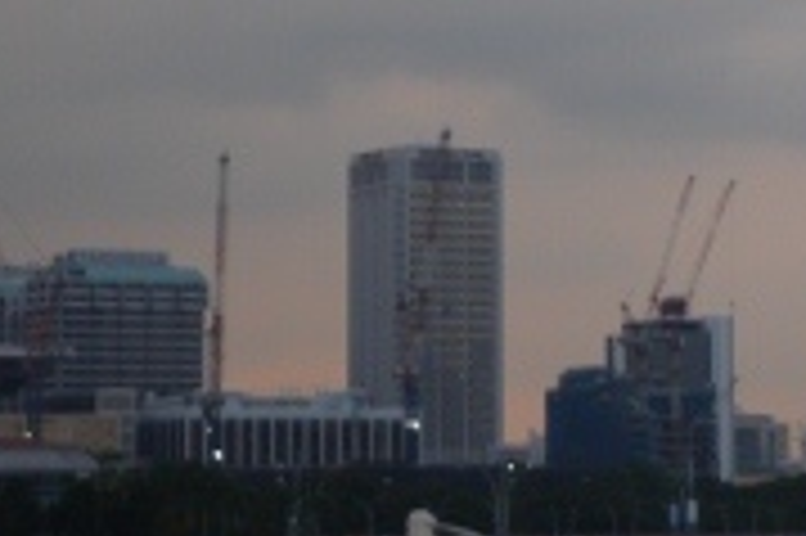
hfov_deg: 9.3
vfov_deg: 6.2
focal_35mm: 219
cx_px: 910
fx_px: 4899
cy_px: 32
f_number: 5.6
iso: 200
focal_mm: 42
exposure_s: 1/80
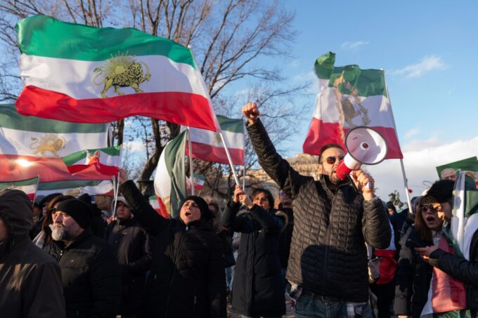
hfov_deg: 65.5
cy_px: 159
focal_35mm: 28
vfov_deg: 46.4
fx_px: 372
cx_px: 239
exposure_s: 1/200
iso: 200
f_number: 4
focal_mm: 28
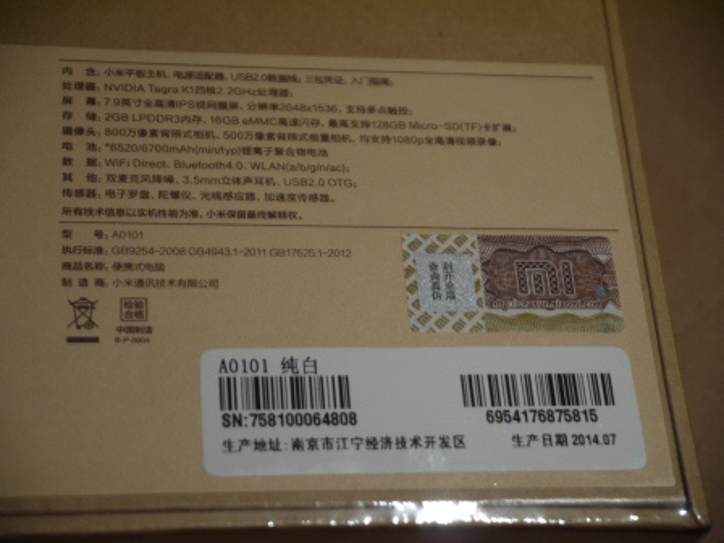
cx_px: 362
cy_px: 272
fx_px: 1631
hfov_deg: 25.0
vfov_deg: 18.9
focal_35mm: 78
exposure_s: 1/80
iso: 400
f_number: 5.6
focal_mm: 39
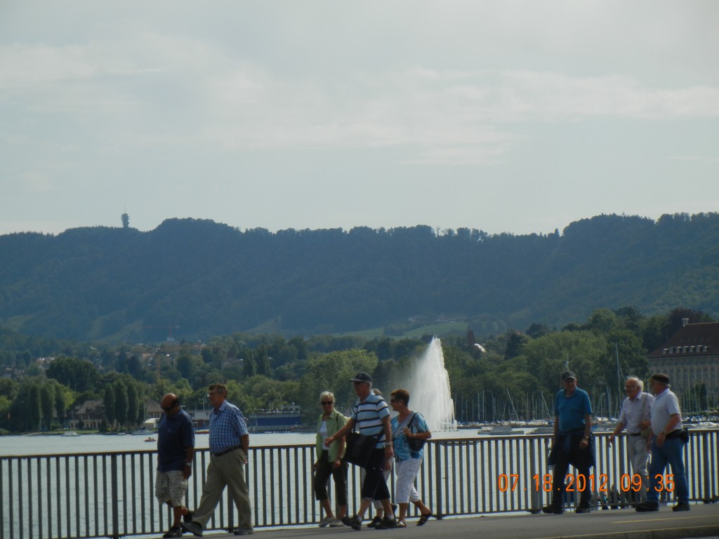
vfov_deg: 9.8
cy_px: 270
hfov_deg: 13.0
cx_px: 360
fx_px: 3157
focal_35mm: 152
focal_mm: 27.4
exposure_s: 1/366
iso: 160
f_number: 9.2
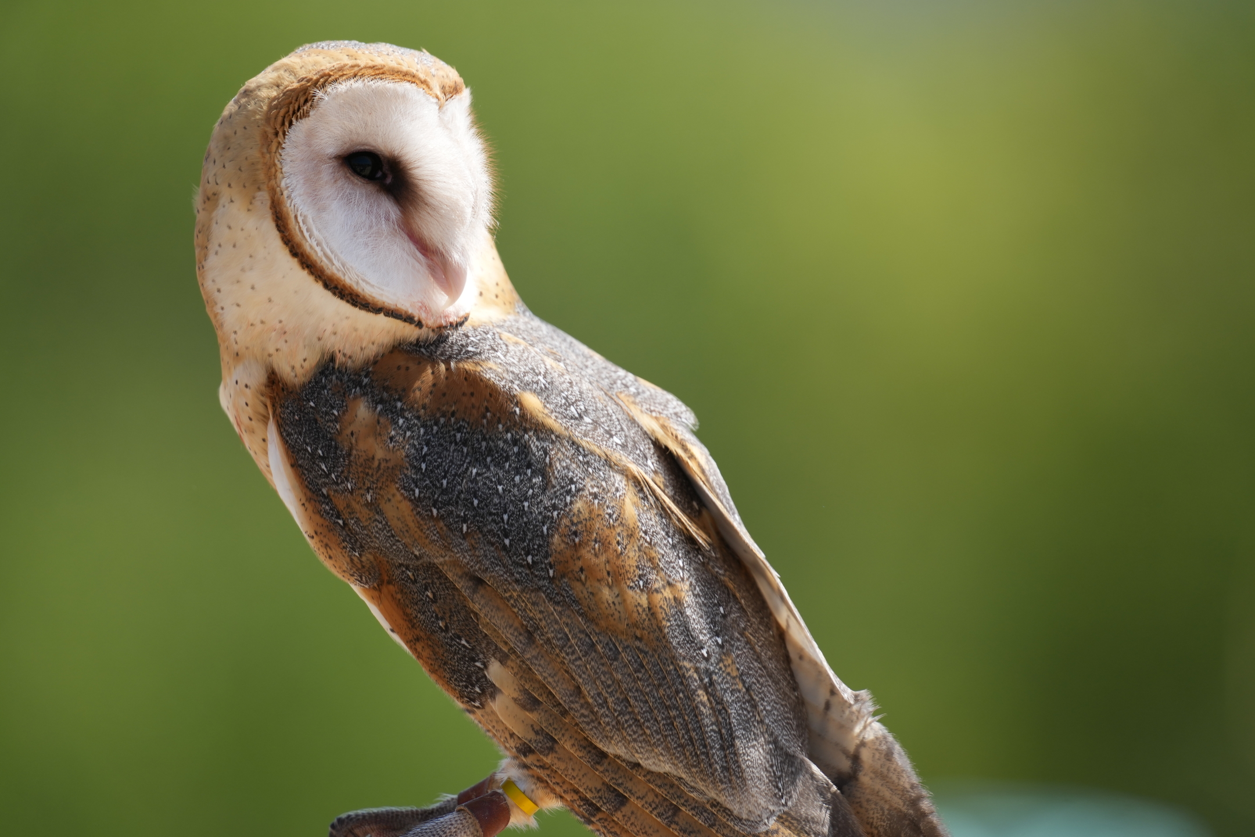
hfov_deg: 3.4
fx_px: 20915
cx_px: 628
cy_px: 418
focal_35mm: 600
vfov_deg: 2.3
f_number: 5.6
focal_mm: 600
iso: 320
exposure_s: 1/640
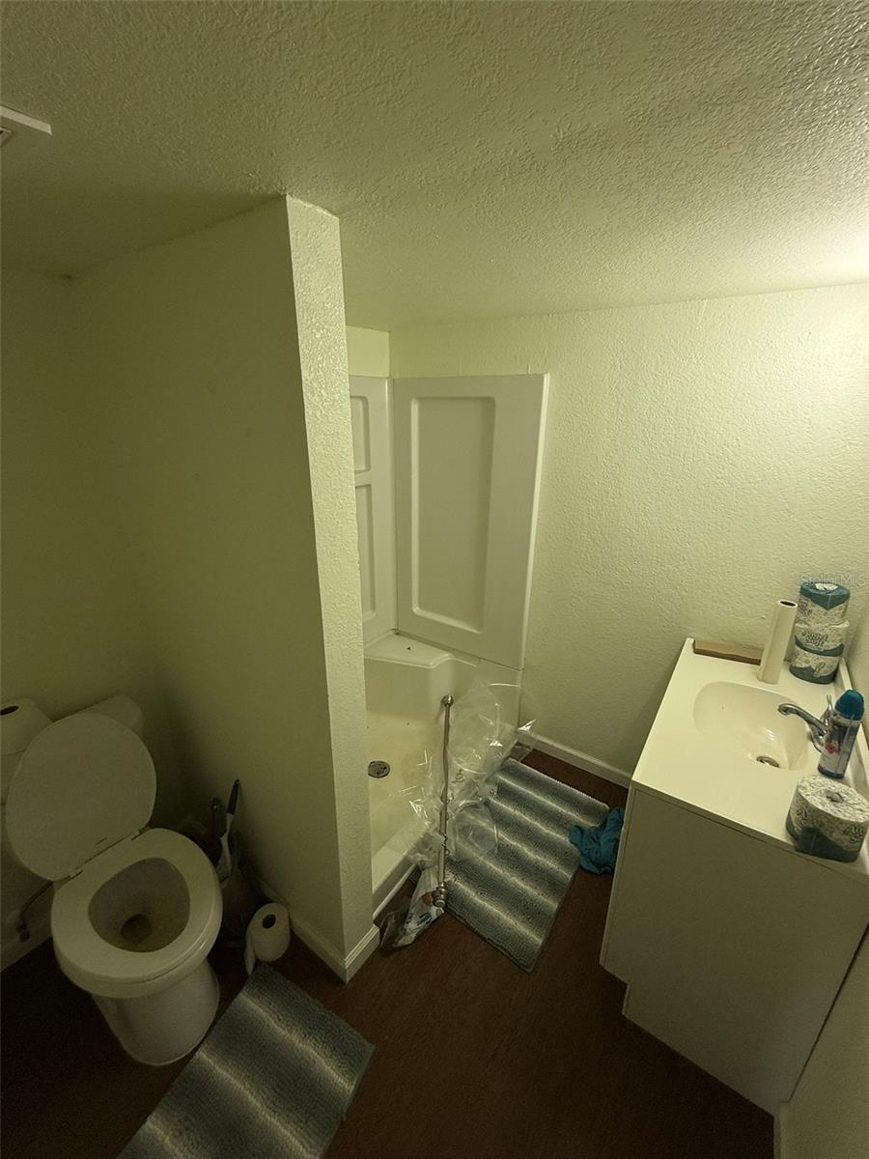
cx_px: 434
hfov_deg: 85.7
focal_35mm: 14
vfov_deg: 102.1
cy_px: 580
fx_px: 469
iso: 64
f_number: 2.2
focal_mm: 2.22
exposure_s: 1/139
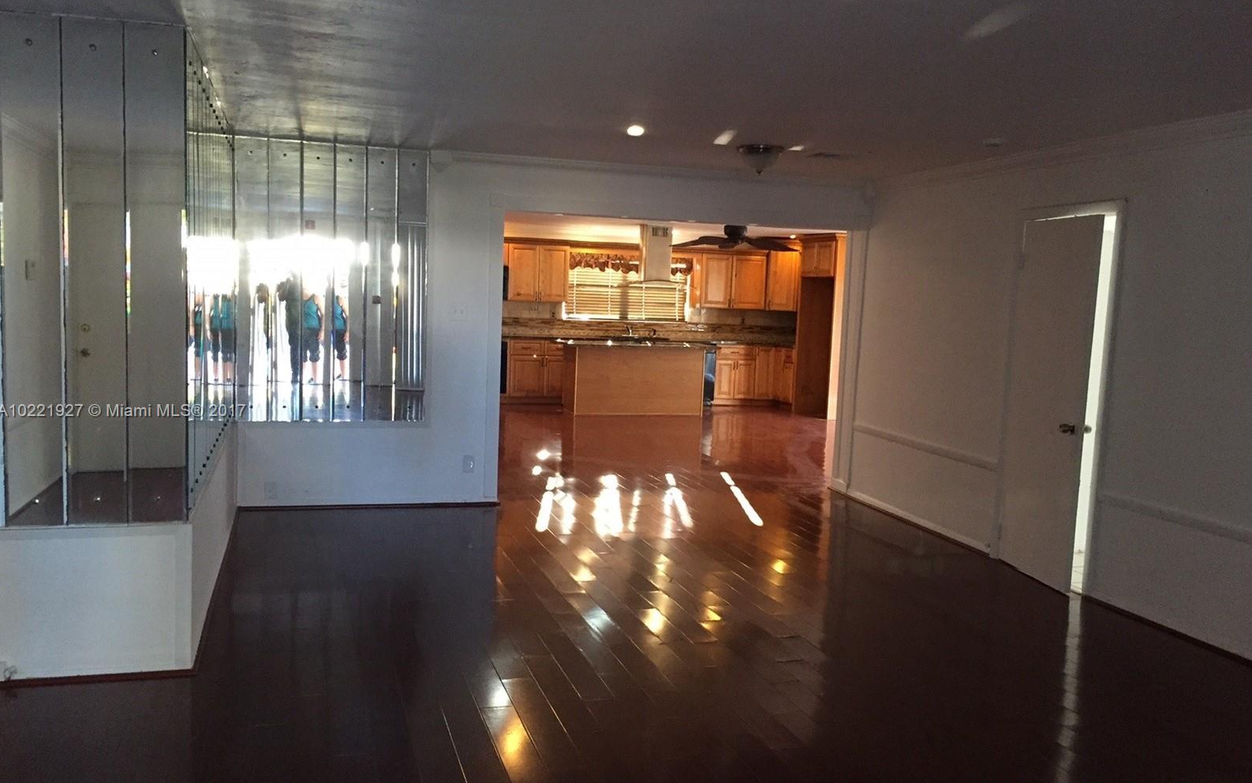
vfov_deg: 40.6
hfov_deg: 61.2
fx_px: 1058
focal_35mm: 31
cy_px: 412
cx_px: 625
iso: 200
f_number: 2.2
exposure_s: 1/30
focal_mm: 4.15
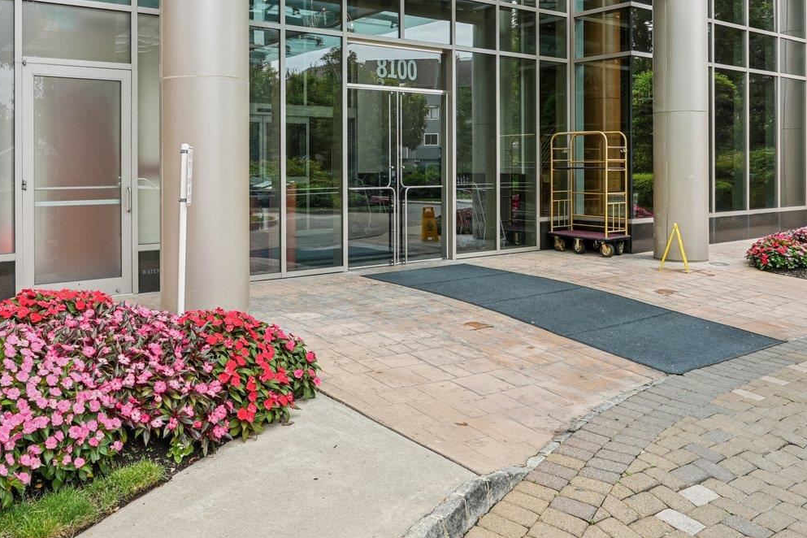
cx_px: 392
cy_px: 151
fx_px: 740
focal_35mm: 33
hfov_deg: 57.2
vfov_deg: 39.2
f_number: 8
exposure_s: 1/40
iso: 100
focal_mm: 16
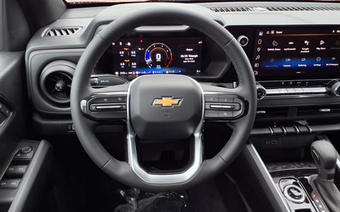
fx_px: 269
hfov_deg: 64.6
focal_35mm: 29
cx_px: 169
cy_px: 93
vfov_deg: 43.1
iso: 40
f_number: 1.9
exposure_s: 1/60.2
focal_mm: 3.58
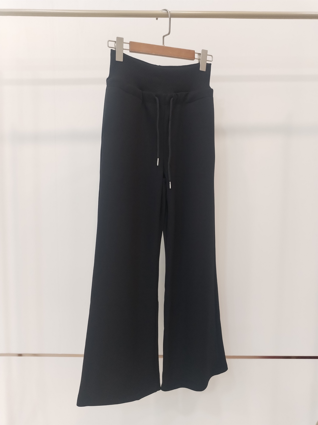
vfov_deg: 61.7
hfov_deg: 48.2
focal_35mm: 29
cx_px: 159
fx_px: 355
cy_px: 212
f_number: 1.8
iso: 462
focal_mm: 4.75
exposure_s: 1/50
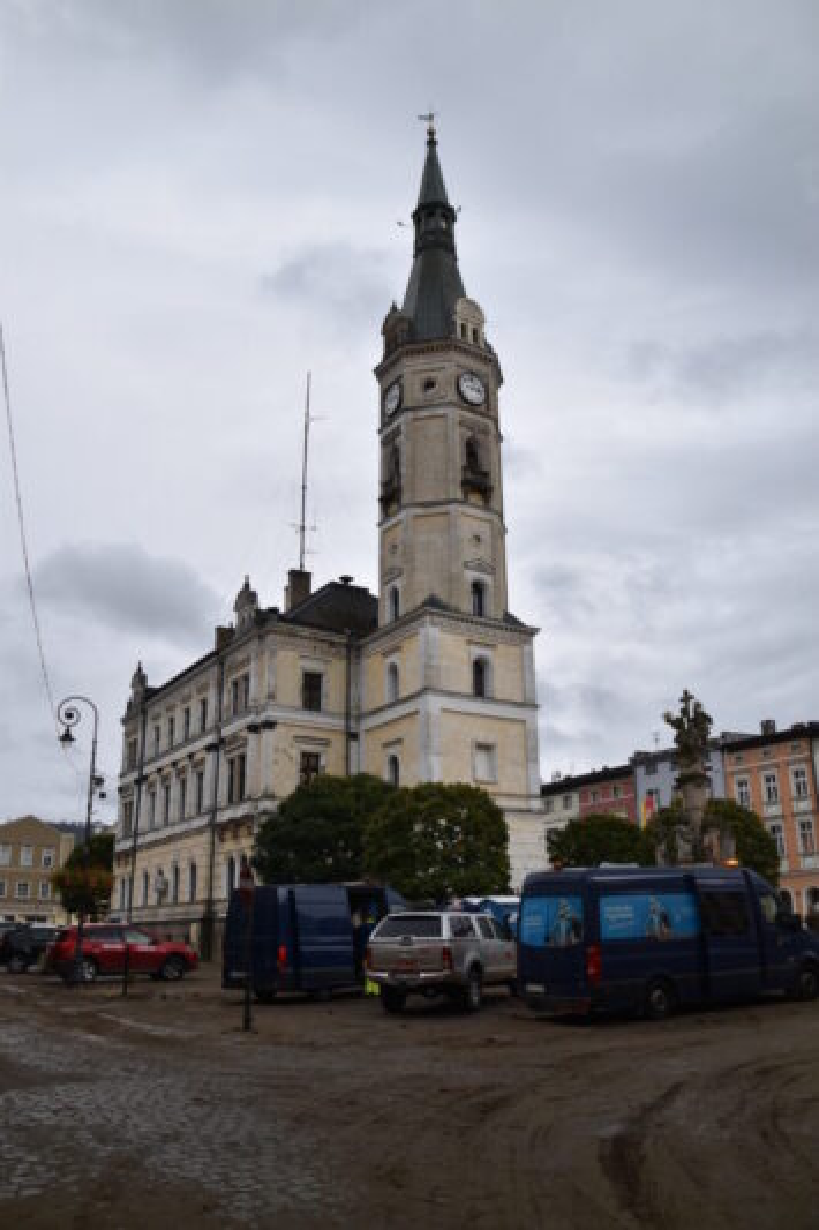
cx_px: 410
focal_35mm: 27
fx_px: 922
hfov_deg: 47.9
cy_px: 615
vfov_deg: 67.4
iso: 100
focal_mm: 18
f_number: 7.1
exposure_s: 1/200
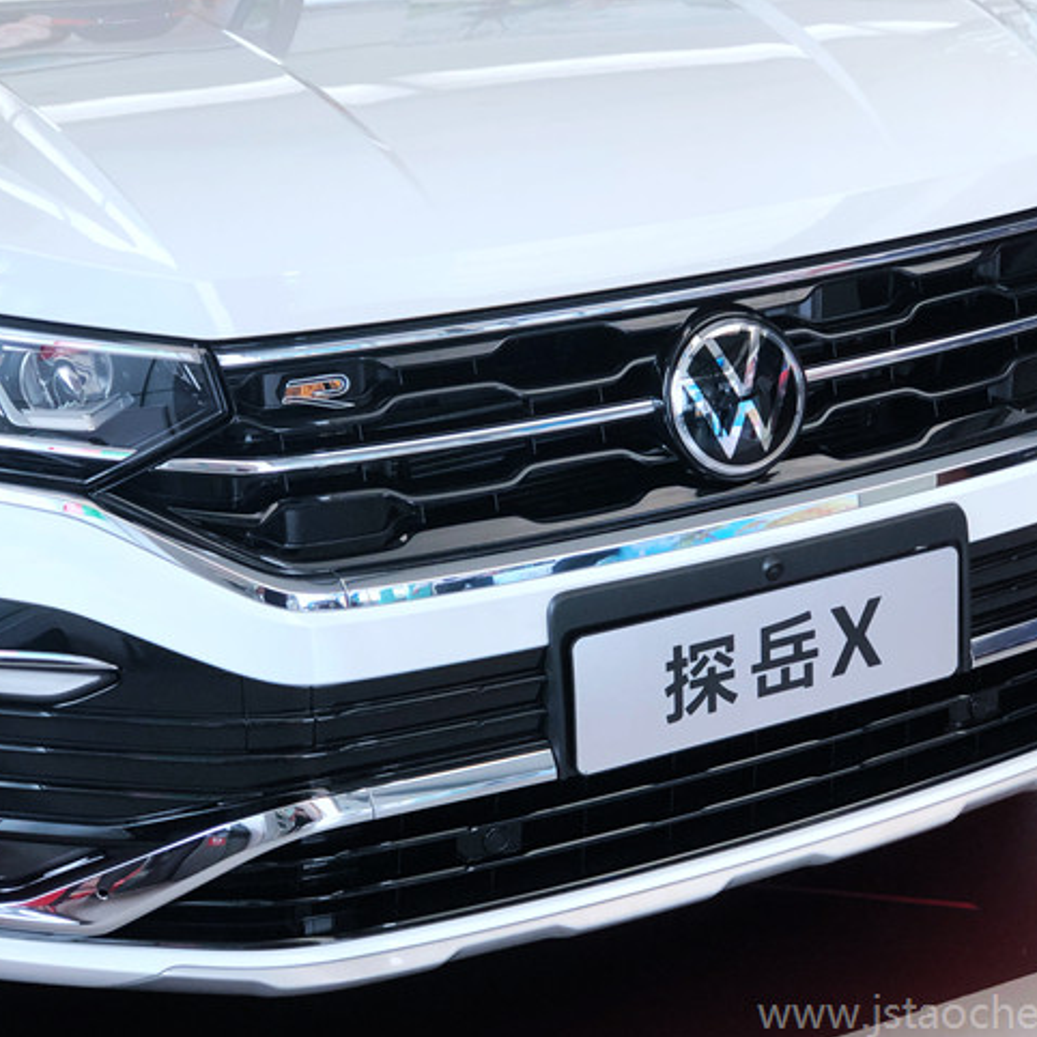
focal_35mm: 68
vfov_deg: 25.4
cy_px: 521
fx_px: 2305
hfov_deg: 25.3
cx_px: 460
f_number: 2.8
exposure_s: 1/30
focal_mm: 6.6
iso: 20
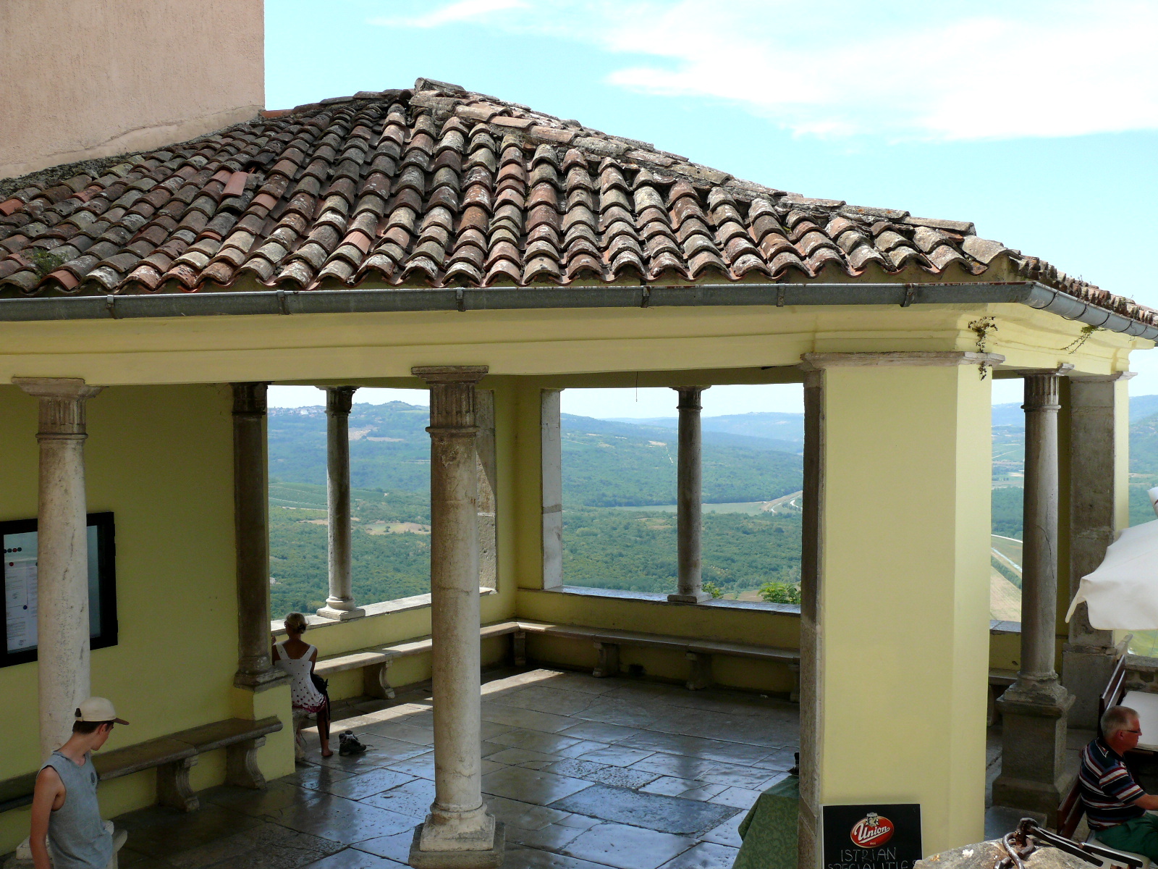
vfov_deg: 40.7
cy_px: 434
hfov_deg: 52.6
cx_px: 579
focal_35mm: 35
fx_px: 1171
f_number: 4
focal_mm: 7.4
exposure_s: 1/250
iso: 100
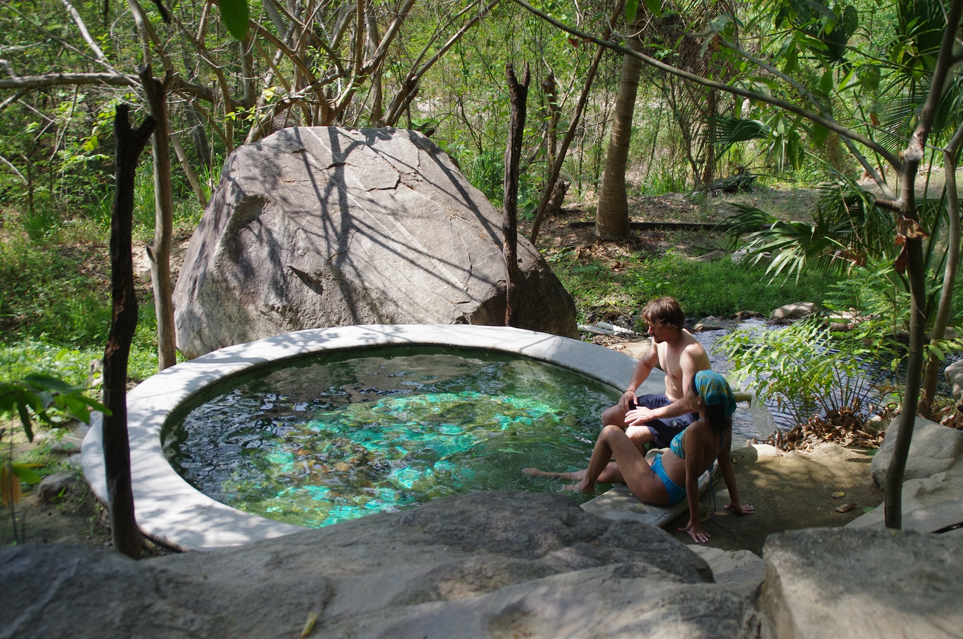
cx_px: 482
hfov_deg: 40.4
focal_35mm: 49
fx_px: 1309
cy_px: 320
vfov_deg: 27.4
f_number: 5.6
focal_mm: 33
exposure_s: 1/1000
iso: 800
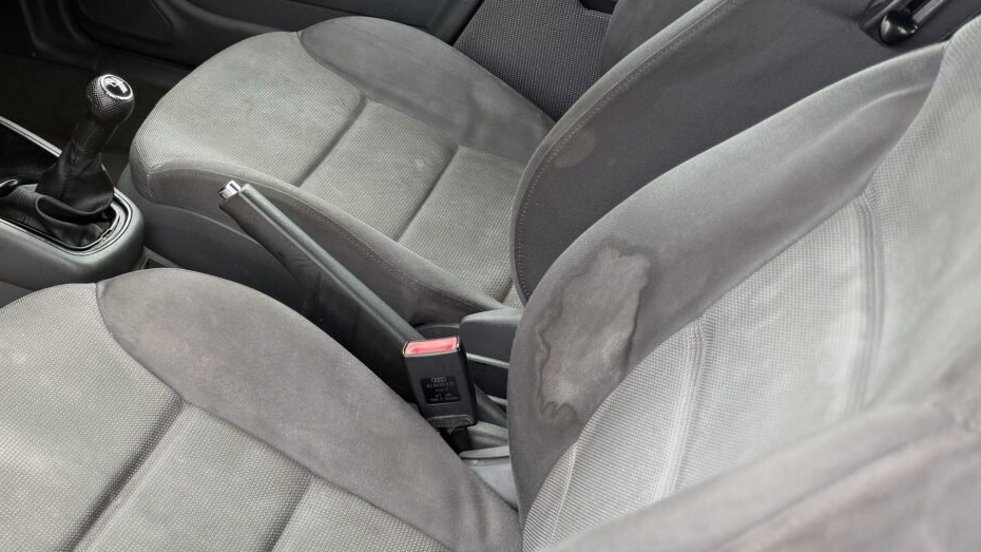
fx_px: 1405
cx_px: 20
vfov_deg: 21.9
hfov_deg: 35.2
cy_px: 89
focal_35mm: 54
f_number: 1.78
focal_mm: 6.76
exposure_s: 1/228
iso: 80
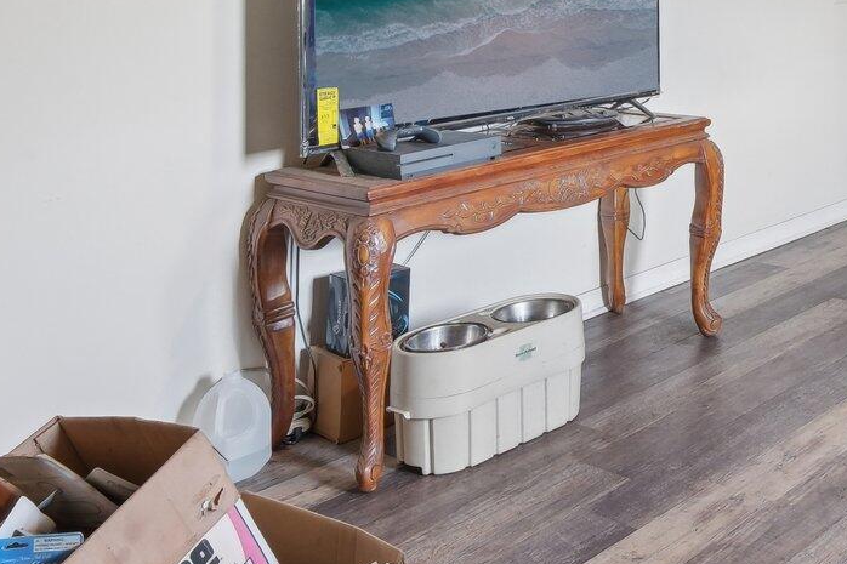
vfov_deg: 28.6
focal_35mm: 44
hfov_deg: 38.0
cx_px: 902
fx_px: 1035
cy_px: 1
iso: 400
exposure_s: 1/8
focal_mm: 10
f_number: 8
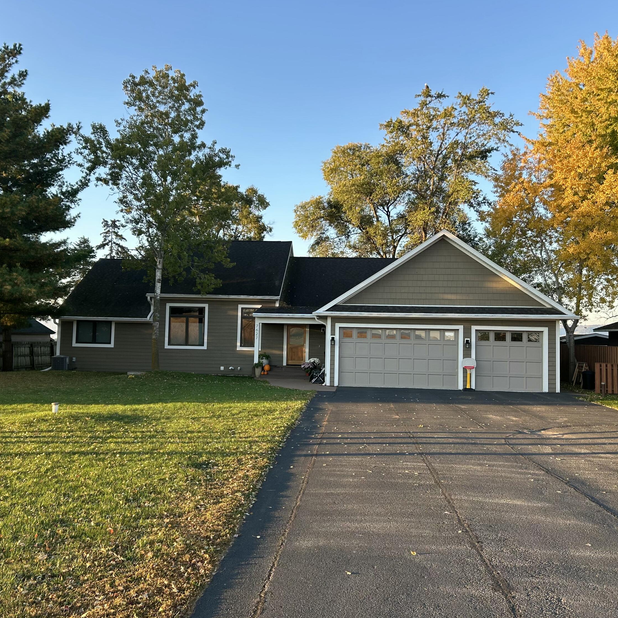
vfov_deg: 52.5
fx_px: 626
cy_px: 307
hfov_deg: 52.5
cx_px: 313
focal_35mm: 31
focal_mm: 5.7
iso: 50
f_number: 1.5
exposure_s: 1/531
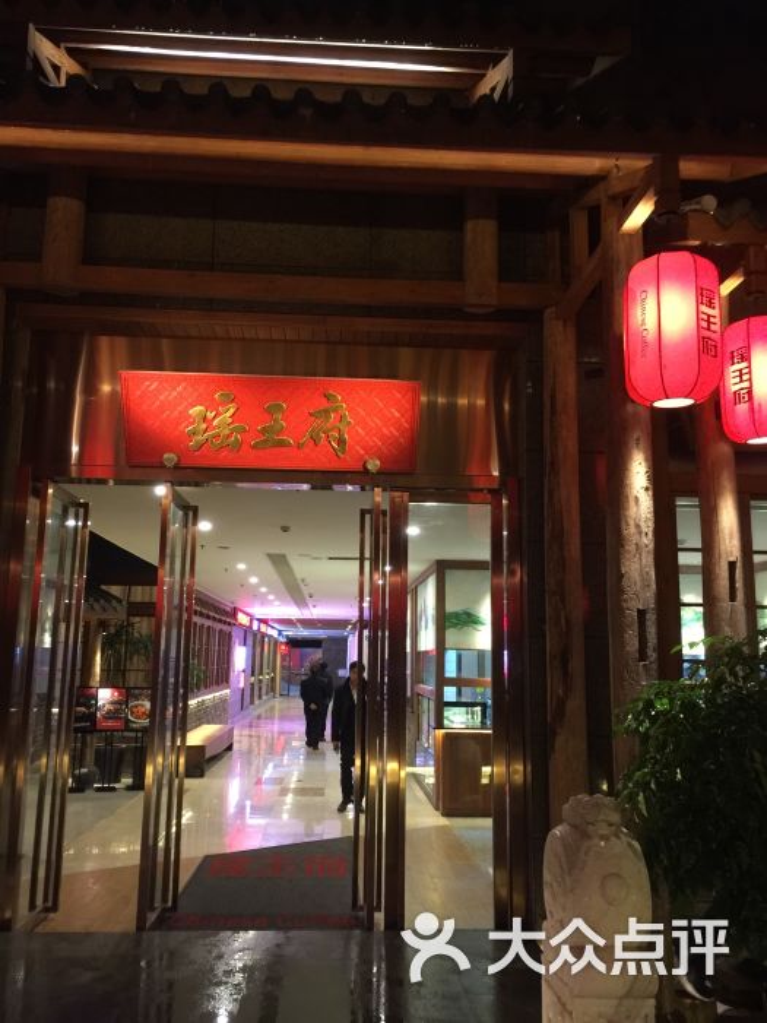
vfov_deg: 61.7
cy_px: 512
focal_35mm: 29
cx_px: 384
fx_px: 857
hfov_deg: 48.2
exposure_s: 1/10
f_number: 2.2
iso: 100
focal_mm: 4.15
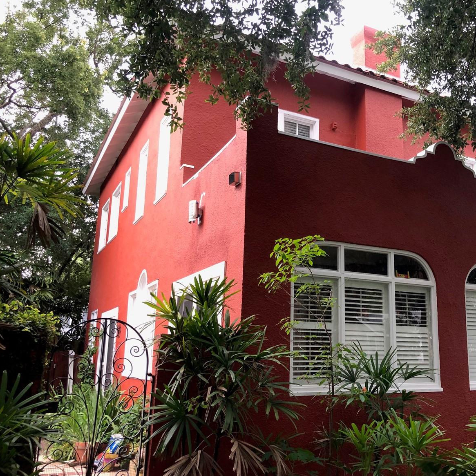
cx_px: 317
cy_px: 242
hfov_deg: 47.7
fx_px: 529
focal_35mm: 34
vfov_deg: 48.4
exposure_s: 1/17
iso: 40
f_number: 1.8
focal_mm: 3.99
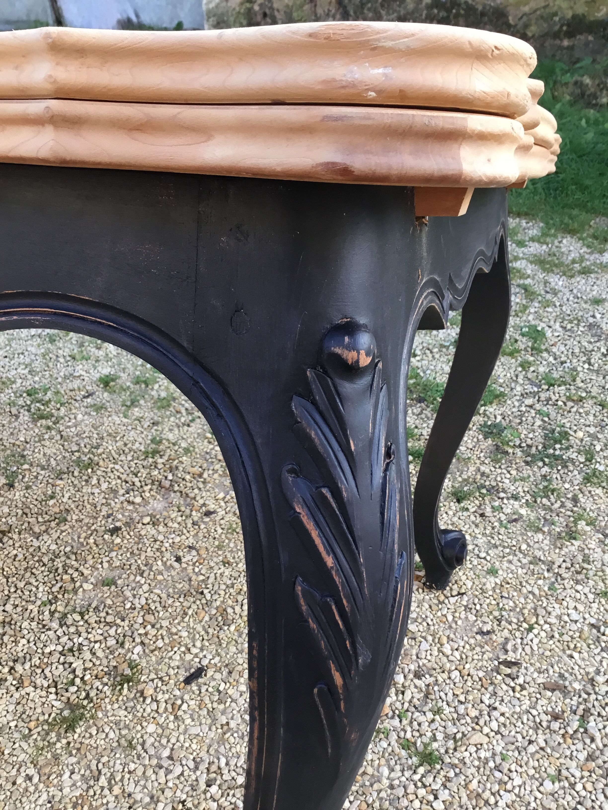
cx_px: 304
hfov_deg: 45.4
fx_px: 726
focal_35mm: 31
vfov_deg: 58.4
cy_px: 405
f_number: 2.4
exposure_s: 1/33
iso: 25
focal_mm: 3.3
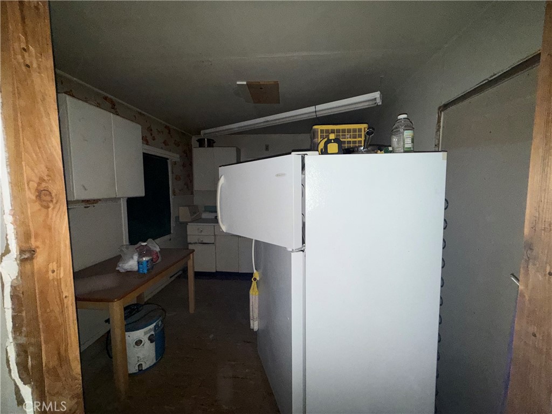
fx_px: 223
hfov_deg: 102.1
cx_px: 276
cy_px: 207
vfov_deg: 85.7
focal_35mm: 14
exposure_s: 1/30
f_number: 2.2
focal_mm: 2.22
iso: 160
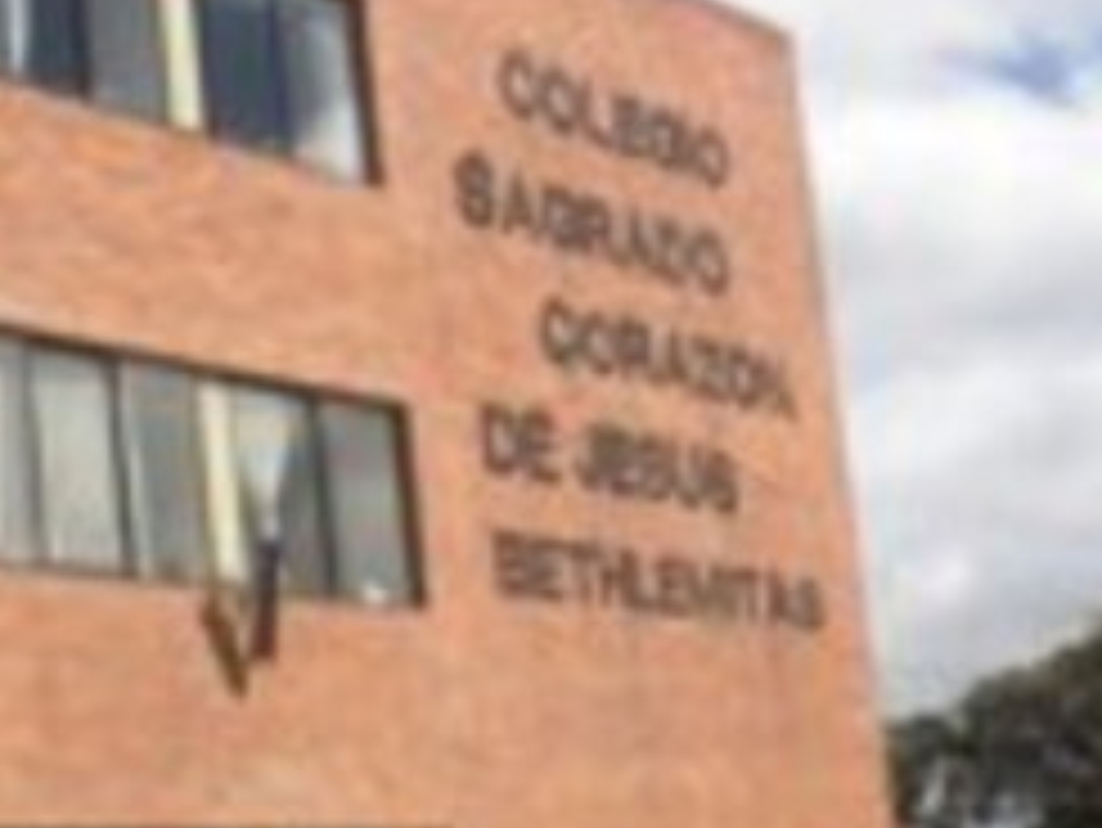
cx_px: 488
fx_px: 3153
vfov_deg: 14.9
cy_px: 482
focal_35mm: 99
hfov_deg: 19.8
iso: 89
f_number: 4.6
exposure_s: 1/813
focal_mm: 6.3
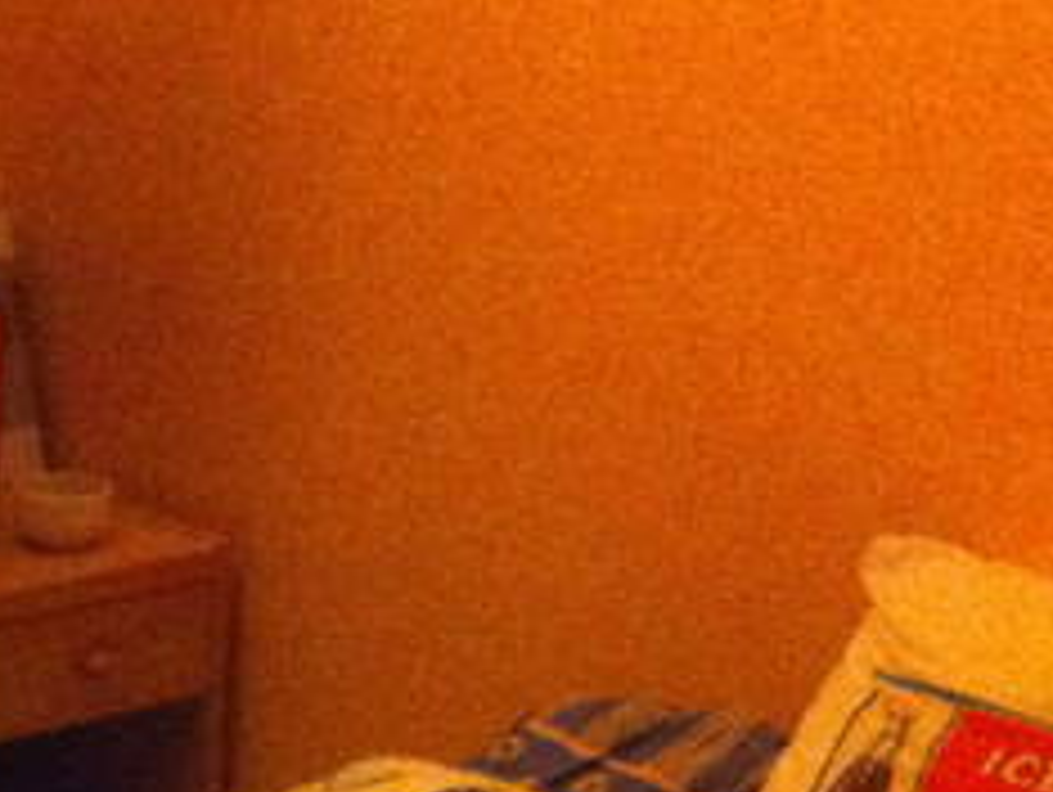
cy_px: 965
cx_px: -225
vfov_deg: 12.3
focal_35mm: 118
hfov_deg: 16.0
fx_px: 3593
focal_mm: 3.85
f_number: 2.8
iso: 1000
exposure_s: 1/15
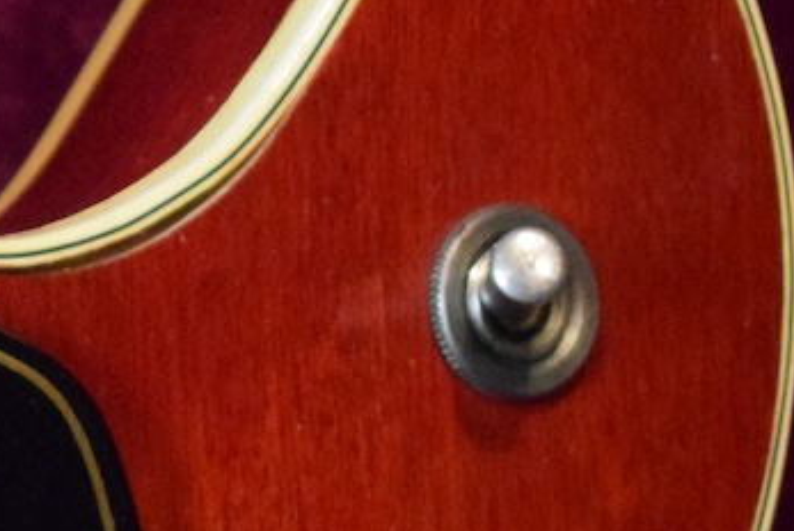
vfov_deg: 4.4
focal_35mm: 311
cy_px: 552
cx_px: -732
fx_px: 6865
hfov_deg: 6.4
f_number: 5.3
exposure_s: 1/60
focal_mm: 48
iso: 6400
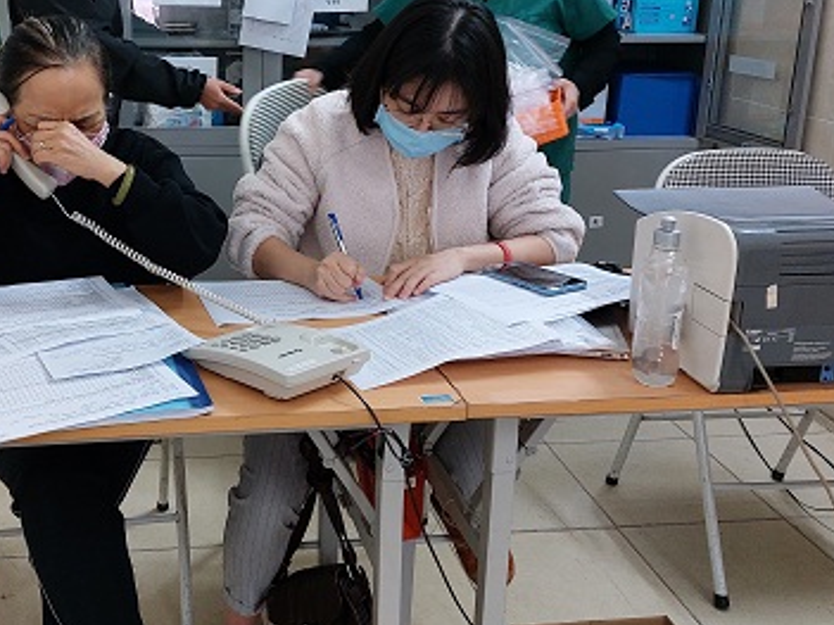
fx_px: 987
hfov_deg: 44.5
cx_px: 223
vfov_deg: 34.9
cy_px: 221
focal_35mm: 41
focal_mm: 5.23
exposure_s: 1/50
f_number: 1.8
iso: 320
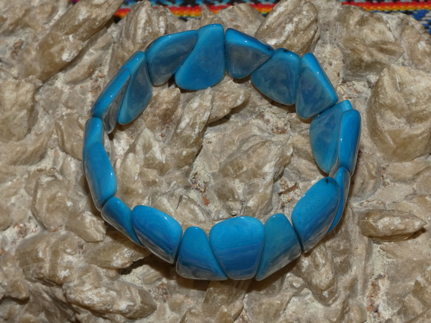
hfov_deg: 18.7
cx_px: 216
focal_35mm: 105
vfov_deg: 14.1
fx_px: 1307
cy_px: 162
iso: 125
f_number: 4.9
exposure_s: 1/60
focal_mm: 18.8
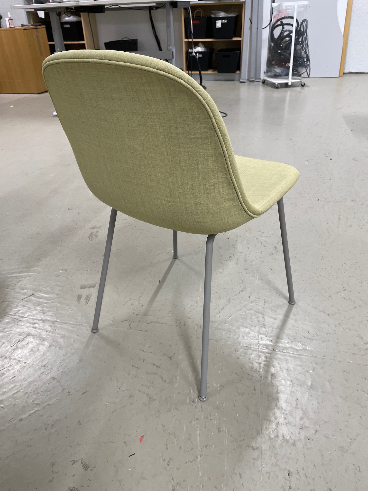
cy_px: 246
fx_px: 369
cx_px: 184
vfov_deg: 67.3
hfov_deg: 53.1
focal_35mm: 26
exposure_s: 1/100
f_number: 1.6
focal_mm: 4.2
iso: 100
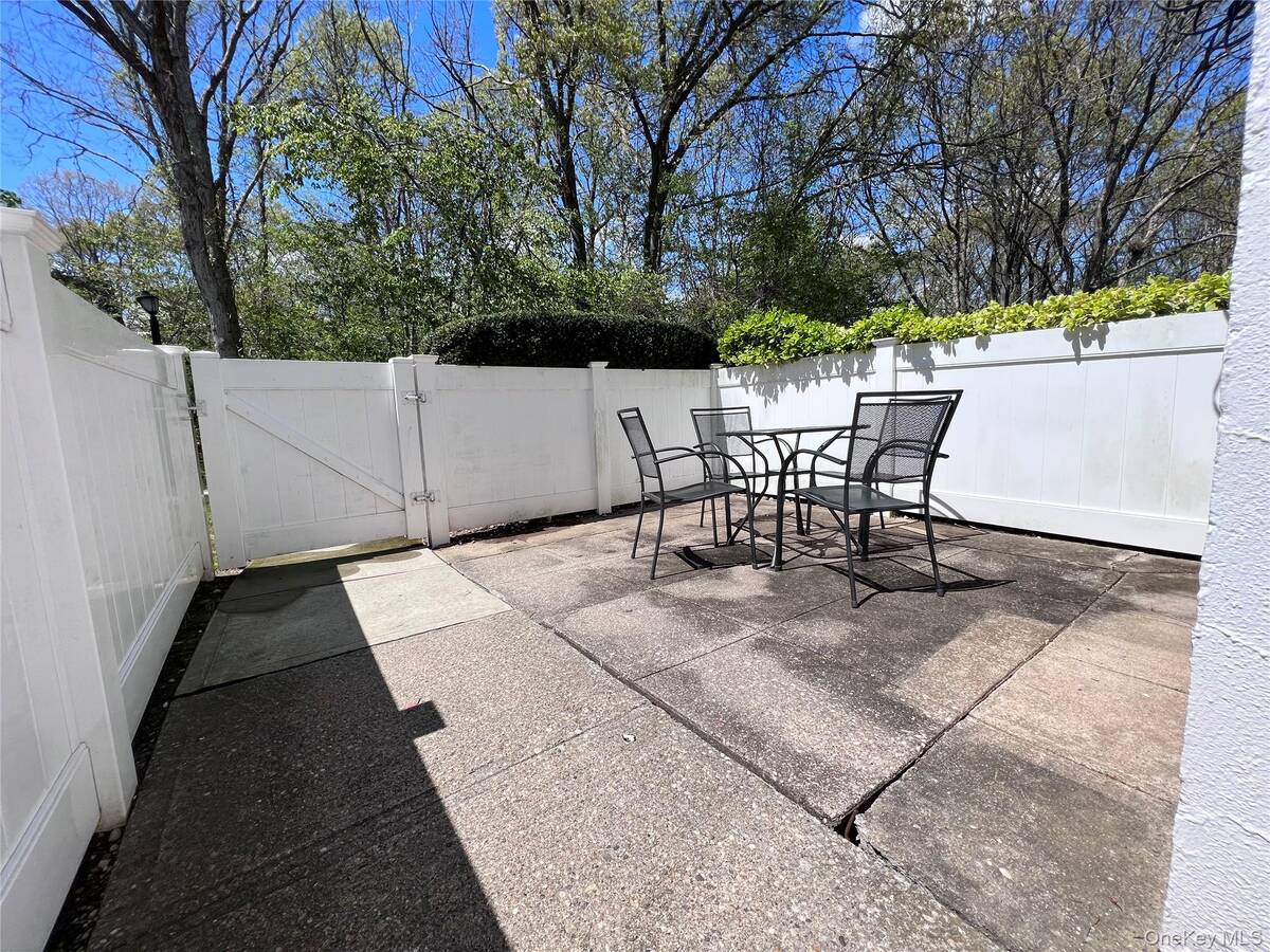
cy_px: 476
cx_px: 635
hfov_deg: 106.2
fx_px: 477
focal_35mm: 13
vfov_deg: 89.9
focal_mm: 1.57
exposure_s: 1/1845
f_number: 1.8
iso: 32
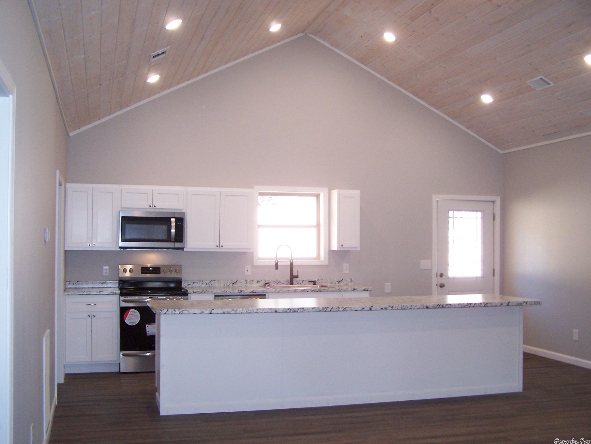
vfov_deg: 37.7
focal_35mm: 38
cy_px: 222
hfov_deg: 49.0
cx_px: 296
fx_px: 649
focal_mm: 6.3
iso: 140
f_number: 2.8
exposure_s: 1/90
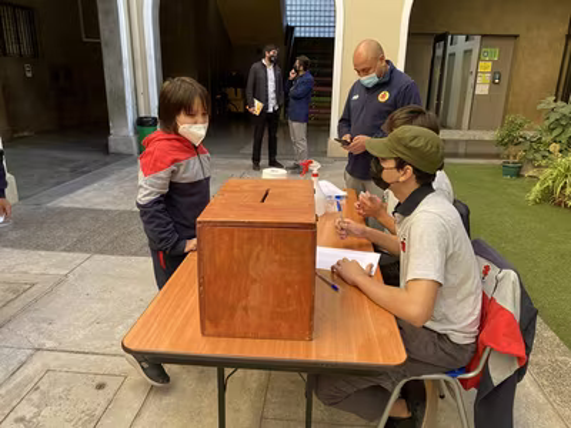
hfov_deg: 67.3
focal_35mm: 26
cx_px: 286
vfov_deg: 53.1
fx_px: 429
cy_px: 214
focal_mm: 4.25
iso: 64
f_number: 1.8
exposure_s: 1/121
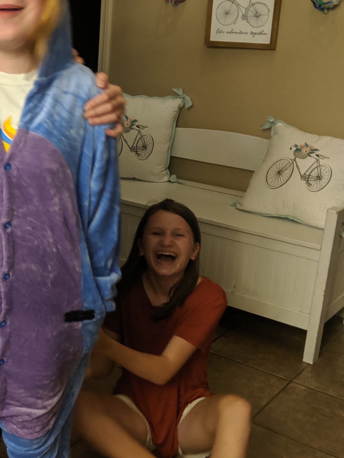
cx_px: 15
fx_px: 716
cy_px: 224
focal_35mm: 54
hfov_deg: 25.9
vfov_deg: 35.5
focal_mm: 4.44
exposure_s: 1/30
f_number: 1.8
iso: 515
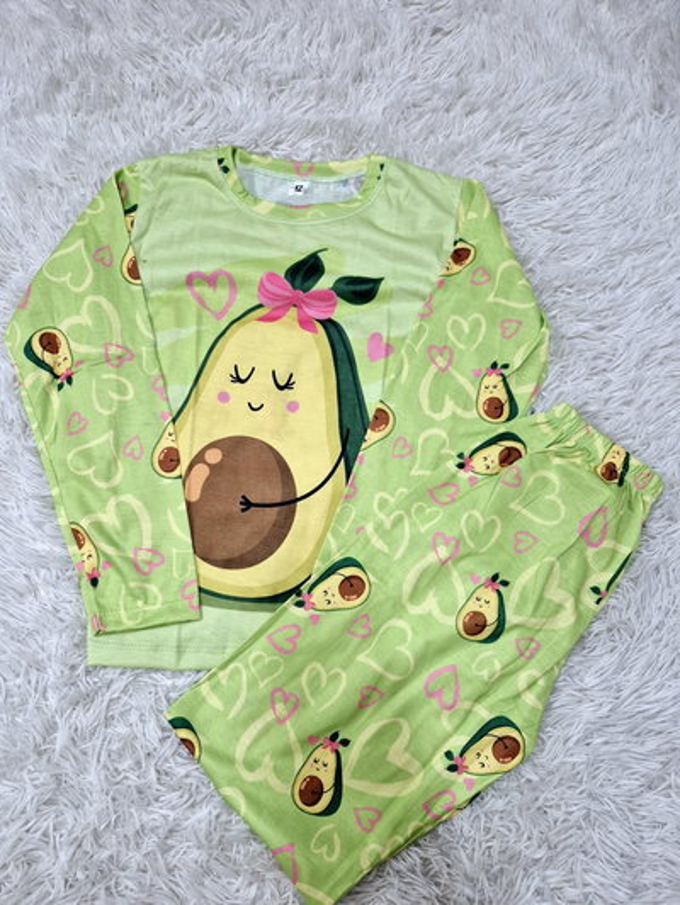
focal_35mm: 23
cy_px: 452
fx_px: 602
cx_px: 340
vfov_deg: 73.9
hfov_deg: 58.9
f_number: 1.8
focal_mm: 5.4
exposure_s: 1/100
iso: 200
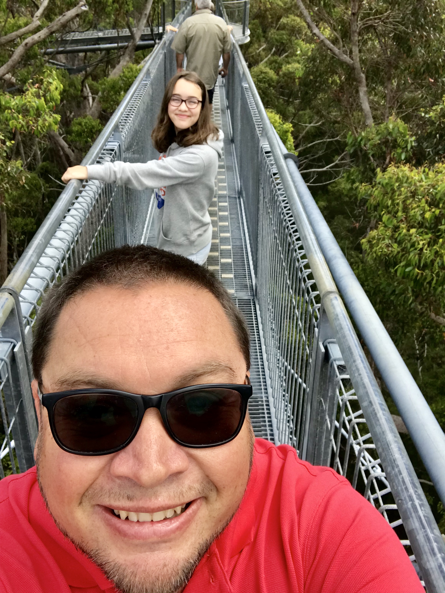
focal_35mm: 32
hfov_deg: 44.2
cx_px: 222
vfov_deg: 56.8
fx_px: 548
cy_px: 296
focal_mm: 2.87
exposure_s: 1/468
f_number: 2.2
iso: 25
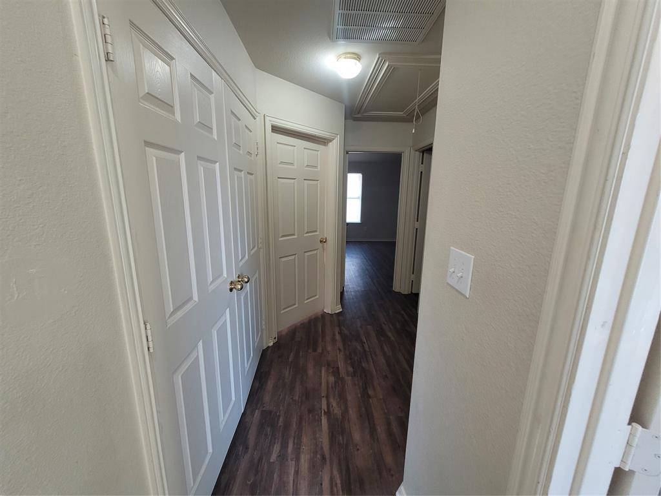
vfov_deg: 89.9
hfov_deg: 106.2
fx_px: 248
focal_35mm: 13
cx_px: 330
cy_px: 248
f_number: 2.2
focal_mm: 1.74
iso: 160
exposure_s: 1/60
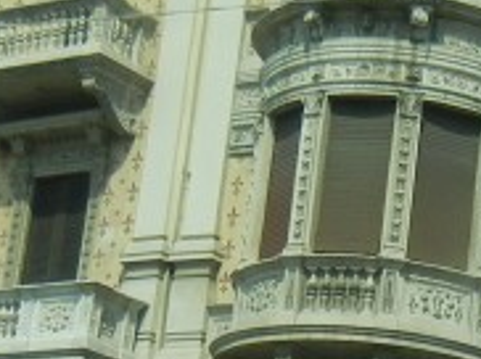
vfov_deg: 8.7
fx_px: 2345
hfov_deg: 11.6
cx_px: 473
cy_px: 362
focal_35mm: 169
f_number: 7
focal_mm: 5.4
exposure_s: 1/390
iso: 160
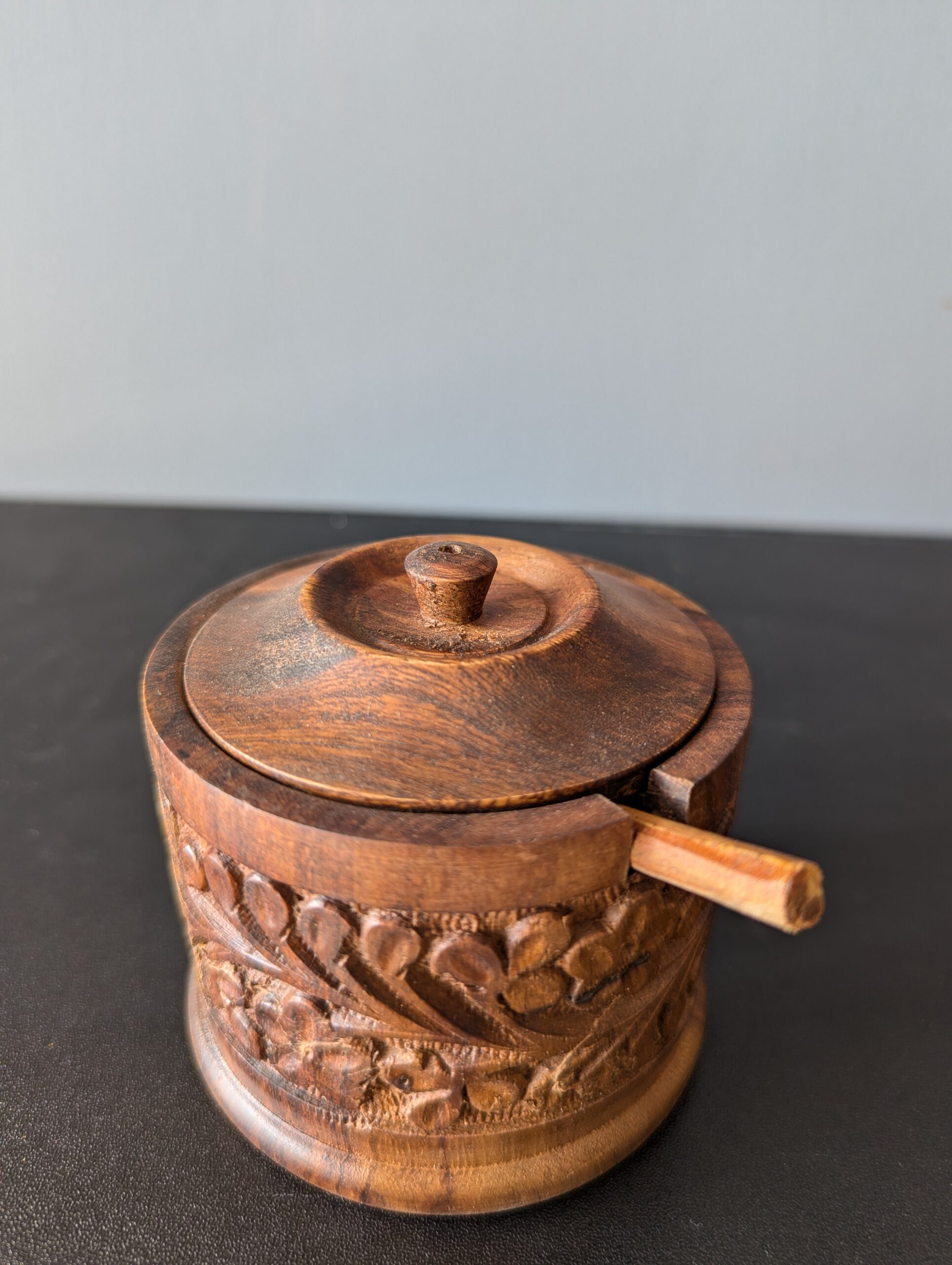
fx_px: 878
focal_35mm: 24
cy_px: 632
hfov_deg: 56.9
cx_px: 476
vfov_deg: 71.5
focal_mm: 6.81
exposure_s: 1/38.9
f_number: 1.85
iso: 43
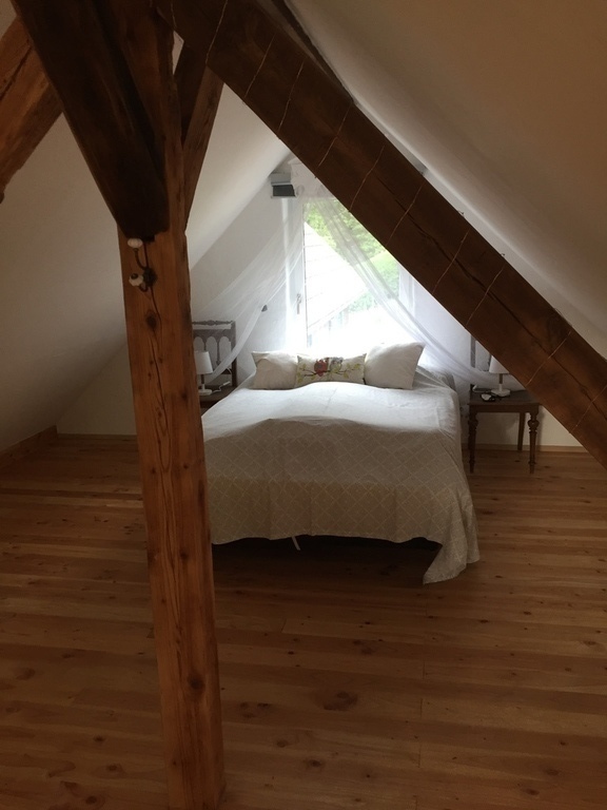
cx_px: 304
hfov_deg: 48.2
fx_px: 678
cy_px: 405
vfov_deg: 61.7
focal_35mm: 29
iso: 125
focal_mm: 4.15
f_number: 2.2
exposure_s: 1/33
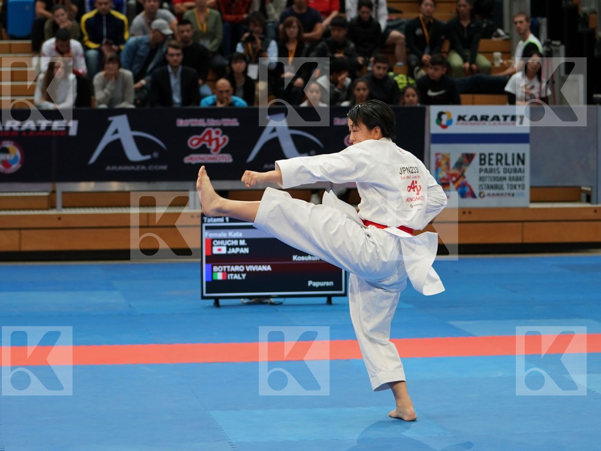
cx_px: 294
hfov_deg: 16.5
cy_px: 226
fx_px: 2066
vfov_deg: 12.5
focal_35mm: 119
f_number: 2.8
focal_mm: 73
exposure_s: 1/500
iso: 800
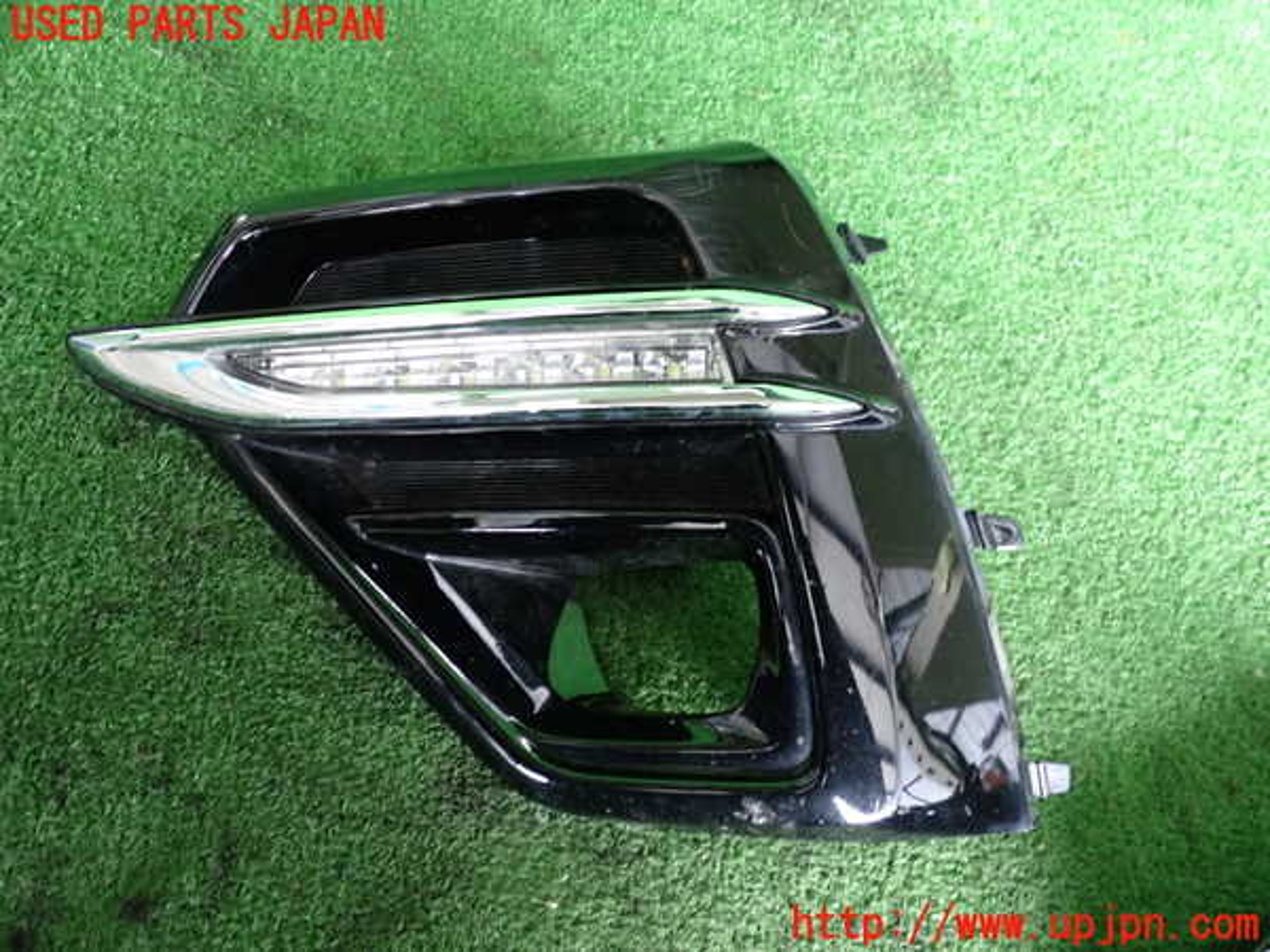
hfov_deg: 60.0
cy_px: 476
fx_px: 1101
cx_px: 635
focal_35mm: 30
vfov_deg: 46.8
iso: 500
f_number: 2.3
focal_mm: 5.4
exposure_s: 1/30
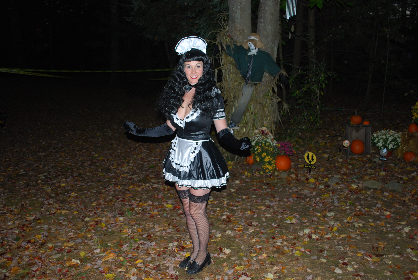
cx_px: 209
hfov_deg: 57.2
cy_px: 140
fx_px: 384
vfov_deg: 40.1
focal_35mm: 33
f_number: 4
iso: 220
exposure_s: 1/60
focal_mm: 22
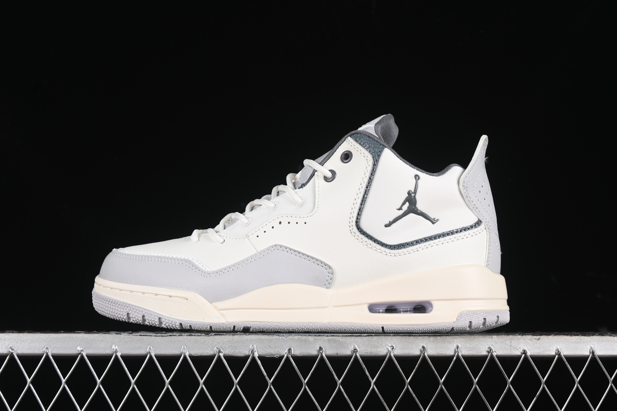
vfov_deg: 18.2
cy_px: 206
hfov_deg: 27.0
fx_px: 1285
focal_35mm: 75
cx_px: 308
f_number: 8
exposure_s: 1/80
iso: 160
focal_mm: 50
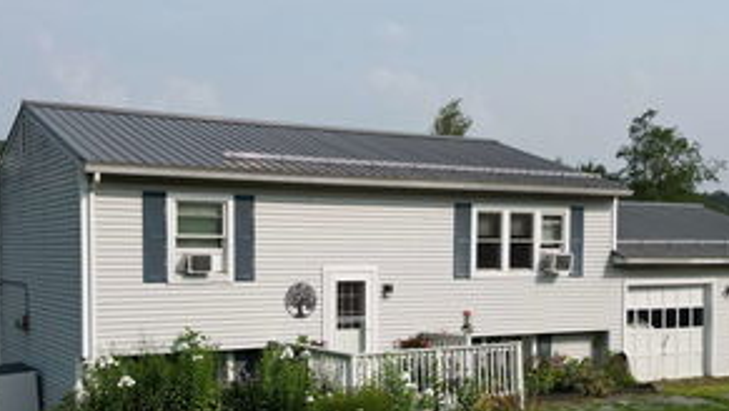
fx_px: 890
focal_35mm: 46
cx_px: 303
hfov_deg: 44.4
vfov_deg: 25.8
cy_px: 296
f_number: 1.7
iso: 100
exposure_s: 1/3200
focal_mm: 6.72
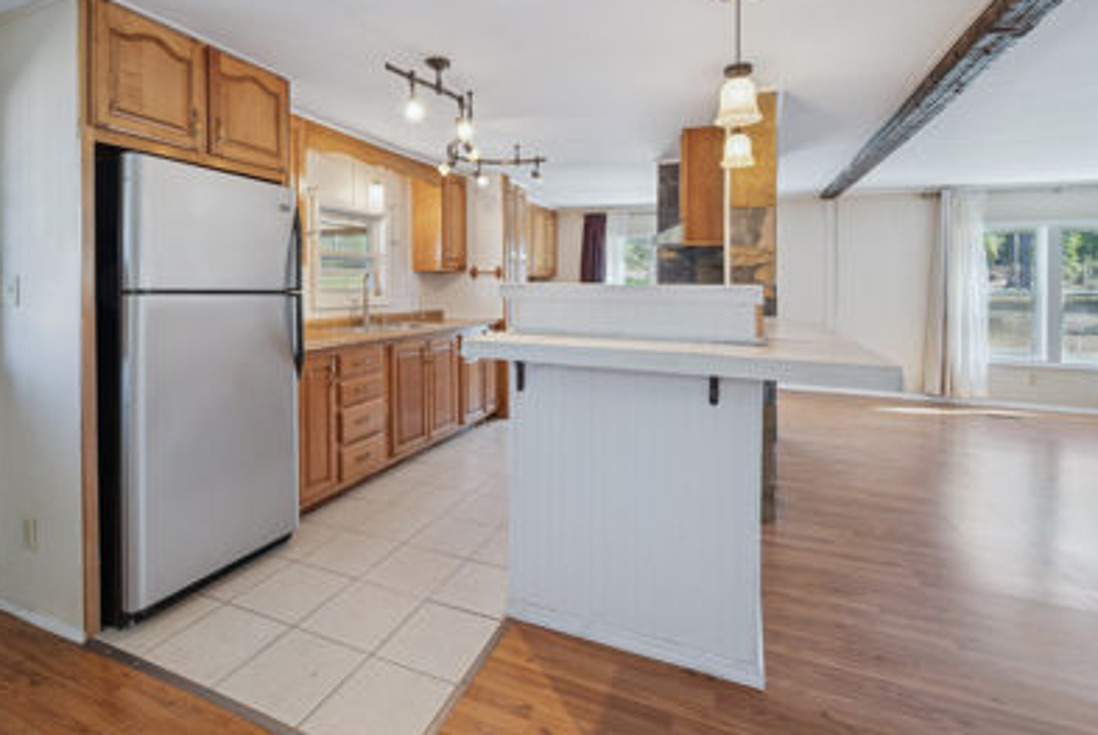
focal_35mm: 16
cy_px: 380
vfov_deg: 73.9
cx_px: 502
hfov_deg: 96.4
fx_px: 489
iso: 400
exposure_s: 1/20
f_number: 8
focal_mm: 14
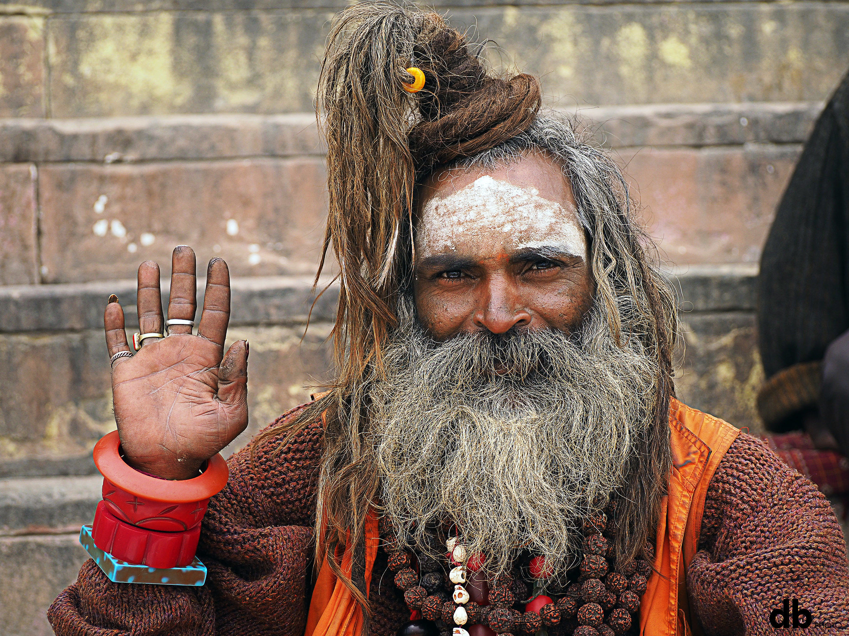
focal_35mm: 132
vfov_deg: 11.2
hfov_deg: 14.9
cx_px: 424
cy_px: 318
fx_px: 3237
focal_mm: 66
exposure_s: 1/320
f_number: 4.6
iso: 200
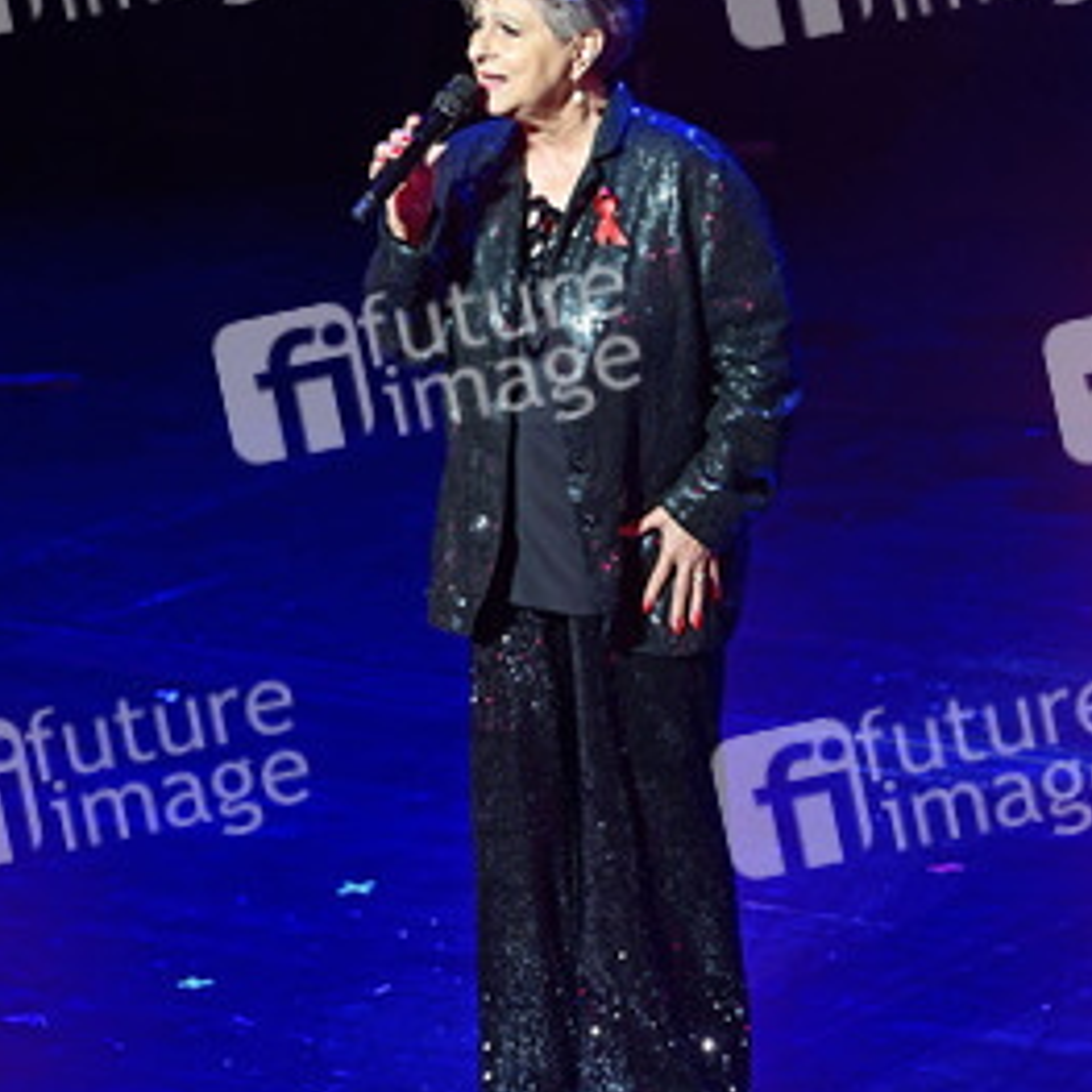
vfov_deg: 6.8
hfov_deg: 6.8
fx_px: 9208
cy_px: 573
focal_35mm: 258
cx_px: 548
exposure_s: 1/160
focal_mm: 200
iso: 800
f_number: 5
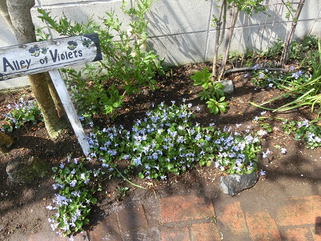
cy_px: 120
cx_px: 160
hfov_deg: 69.4
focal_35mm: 25
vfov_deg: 54.9
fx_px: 232
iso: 80
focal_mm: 4.4
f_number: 3.3
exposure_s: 1/320
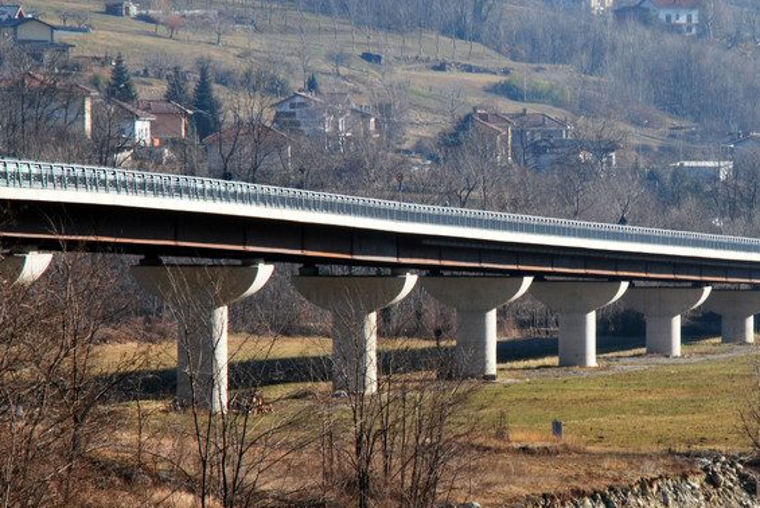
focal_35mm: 287
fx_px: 6059
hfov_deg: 7.2
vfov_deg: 4.8
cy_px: 273
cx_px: 522
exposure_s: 1/80
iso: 200
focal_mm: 135
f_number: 16
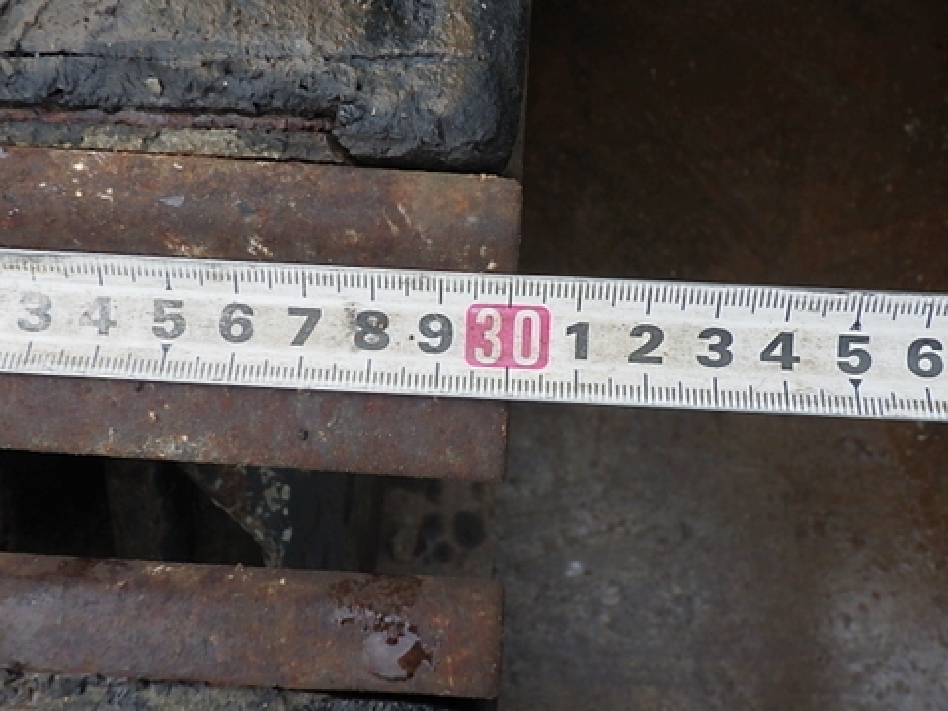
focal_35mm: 34
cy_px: 356
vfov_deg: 41.8
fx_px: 931
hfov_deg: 54.0
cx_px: 474
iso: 250
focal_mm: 6.1
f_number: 4.6
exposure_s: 1/400
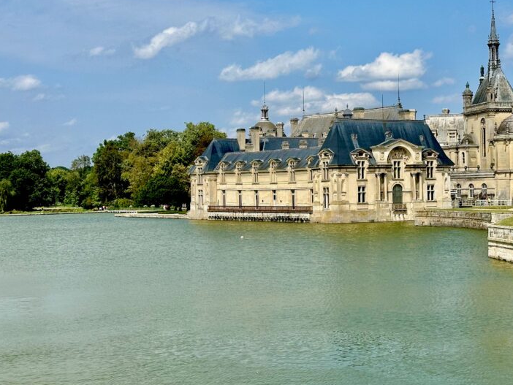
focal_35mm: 70
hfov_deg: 27.5
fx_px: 1038
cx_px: 371
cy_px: 156
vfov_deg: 21.0
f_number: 1.78
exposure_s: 1/6211
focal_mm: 6.86
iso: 64
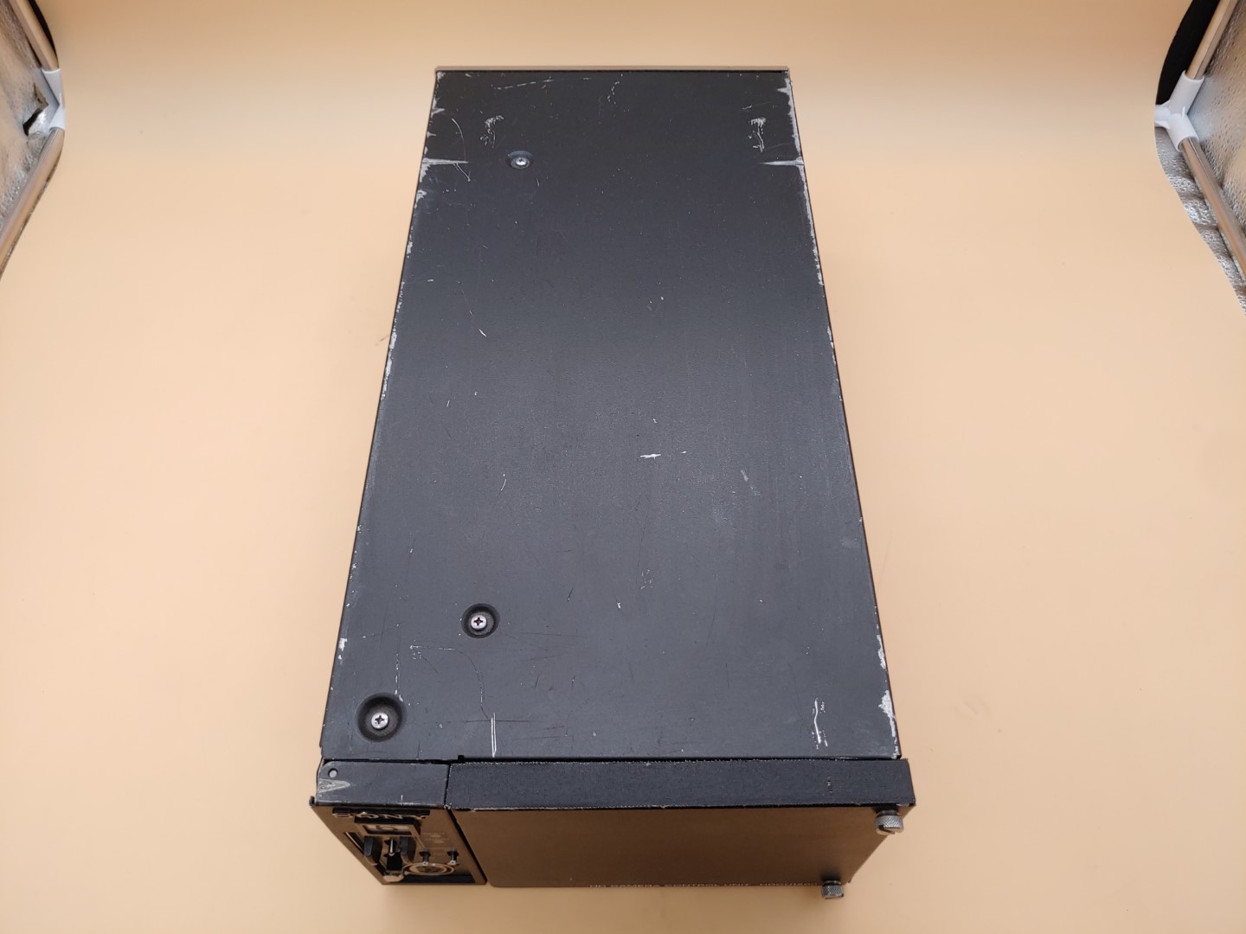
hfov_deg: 67.3
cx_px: 623
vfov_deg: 53.1
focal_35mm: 26
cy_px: 467
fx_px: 936
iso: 50
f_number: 1.8
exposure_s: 1/60
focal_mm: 4.36
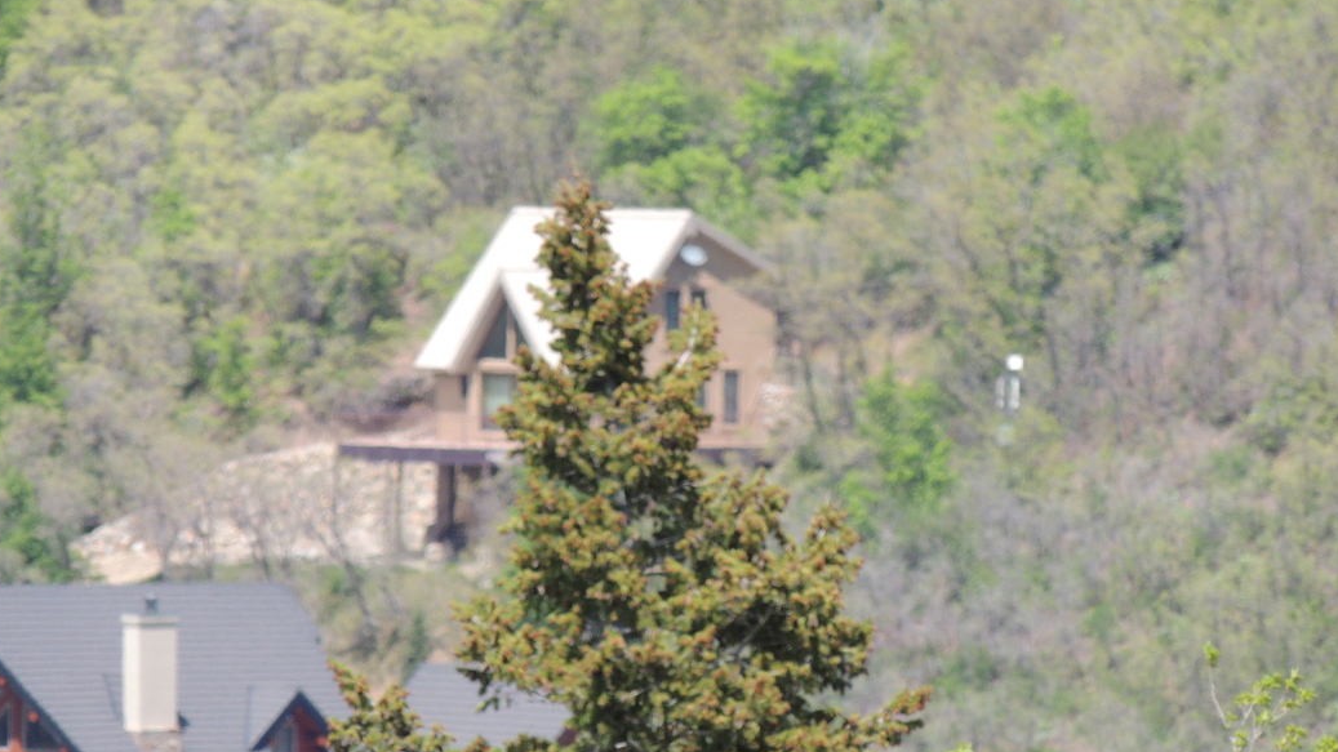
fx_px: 28627
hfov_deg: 2.7
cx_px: 559
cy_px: 548
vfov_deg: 1.5
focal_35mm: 807
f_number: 4.9
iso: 250
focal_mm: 107
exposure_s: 1/800
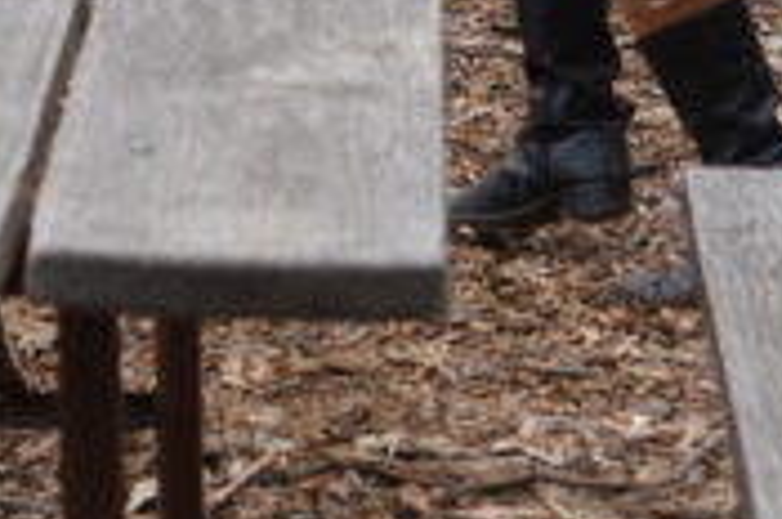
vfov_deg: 5.1
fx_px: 5724
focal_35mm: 264
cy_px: -647
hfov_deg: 7.6
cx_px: -585
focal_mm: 45
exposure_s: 1/250
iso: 400
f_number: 5.6
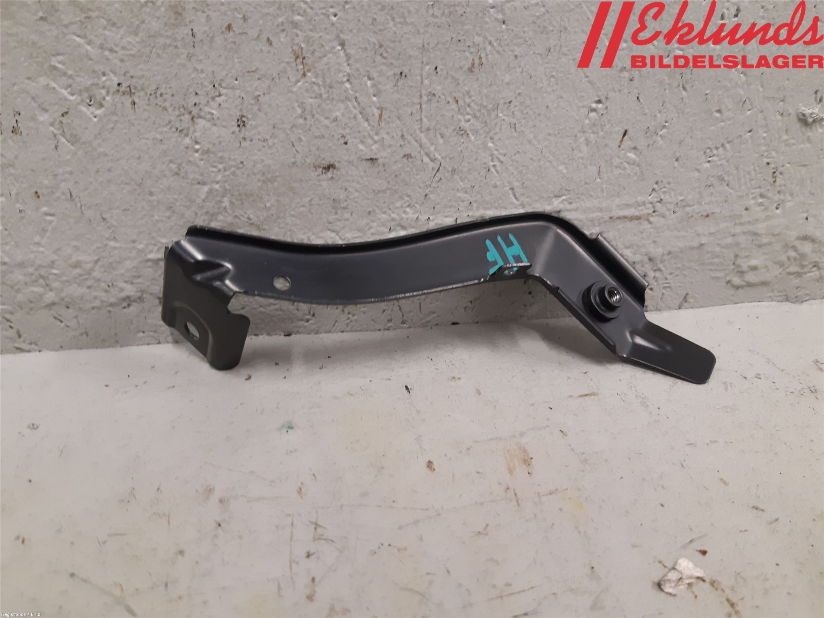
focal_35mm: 26
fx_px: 619
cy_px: 309
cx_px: 412
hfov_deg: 67.3
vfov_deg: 53.1
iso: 200
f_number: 1.7
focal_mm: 3.93
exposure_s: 1/50
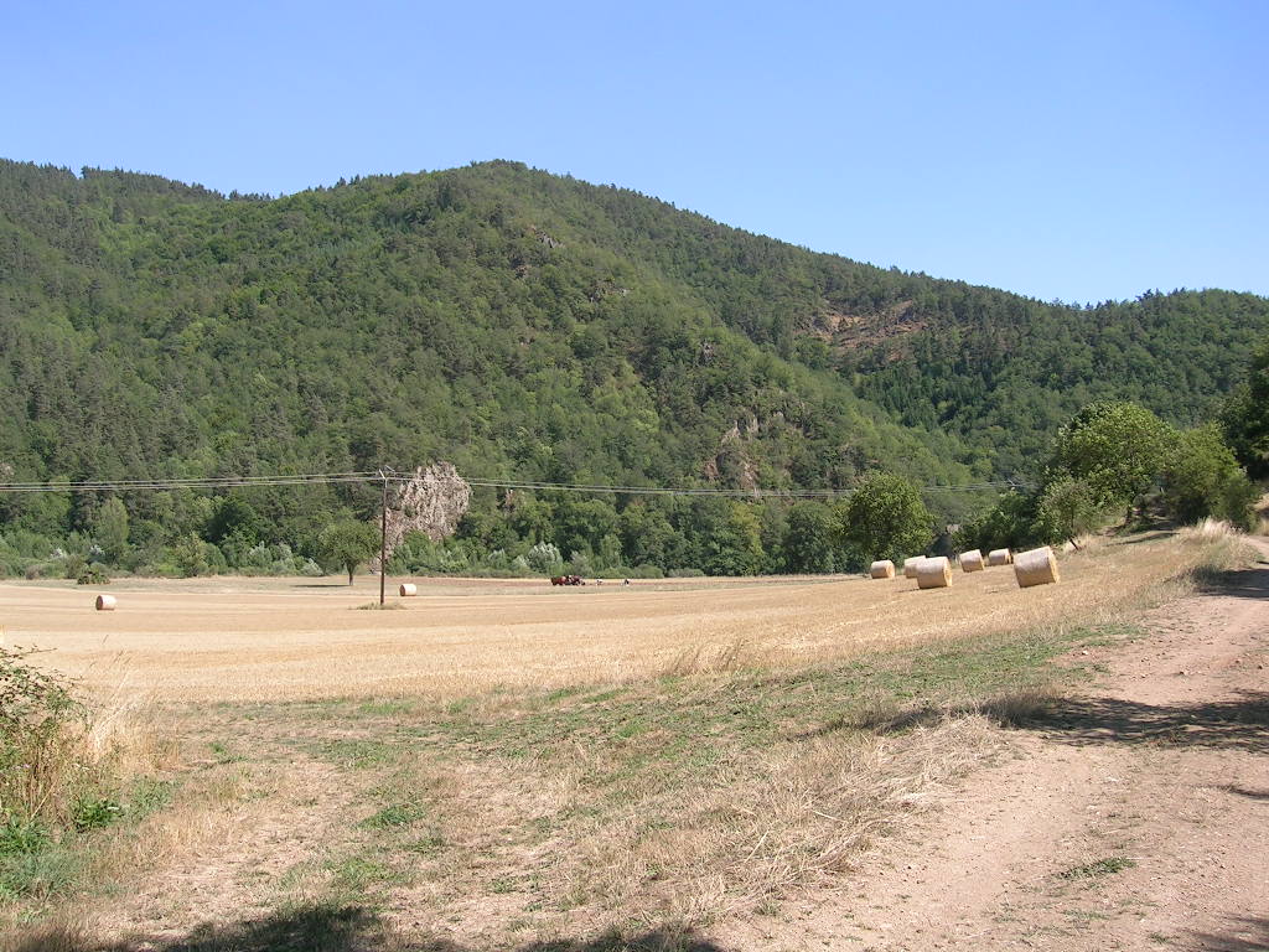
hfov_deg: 52.6
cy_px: 476
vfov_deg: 40.7
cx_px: 634
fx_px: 1283
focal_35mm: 35
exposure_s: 1/260
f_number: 4.8
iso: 50
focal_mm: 5.4
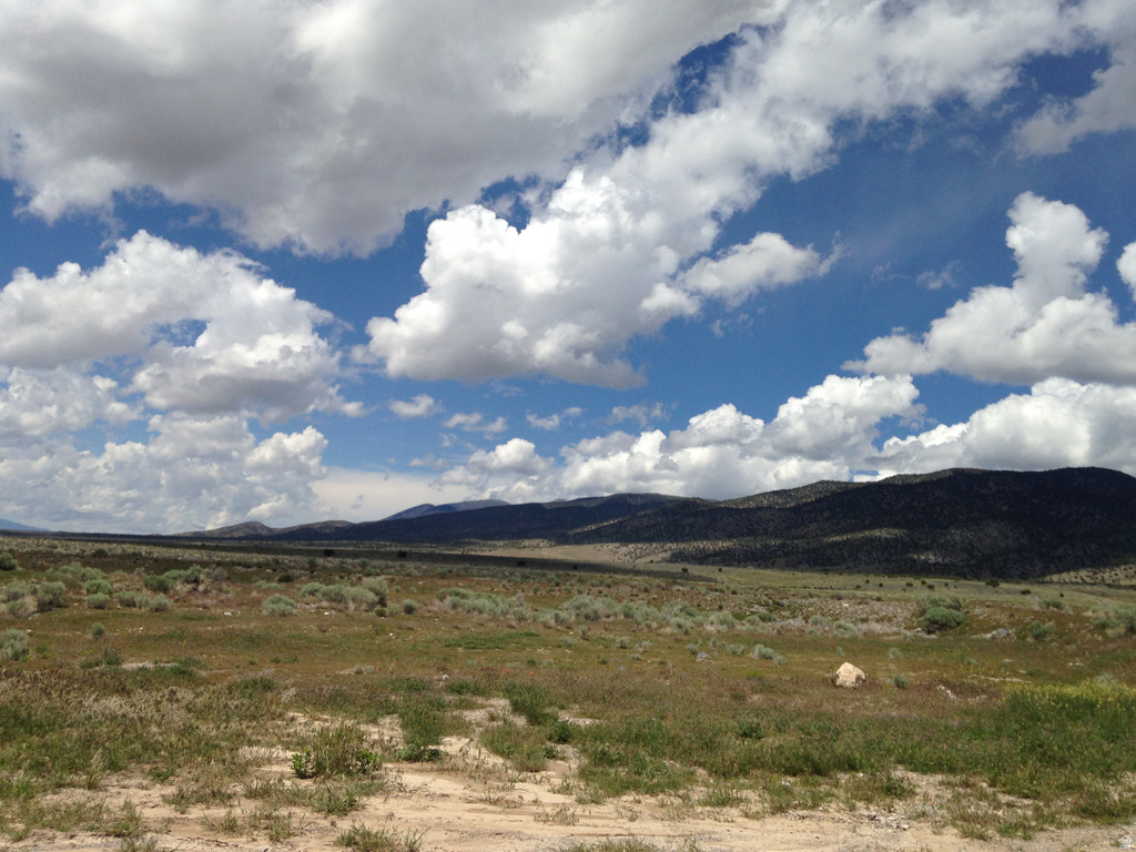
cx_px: 568
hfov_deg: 55.4
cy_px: 426
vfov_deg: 42.9
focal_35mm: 33
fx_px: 1083
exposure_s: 1/3623
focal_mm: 4.12
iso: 50
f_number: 2.4
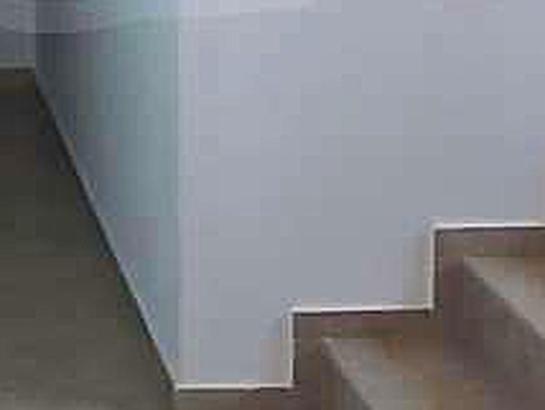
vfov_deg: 15.0
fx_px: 1434
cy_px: -225
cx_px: -132
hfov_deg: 20.0
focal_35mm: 91
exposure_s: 1/50
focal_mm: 1.8
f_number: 2.2
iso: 160
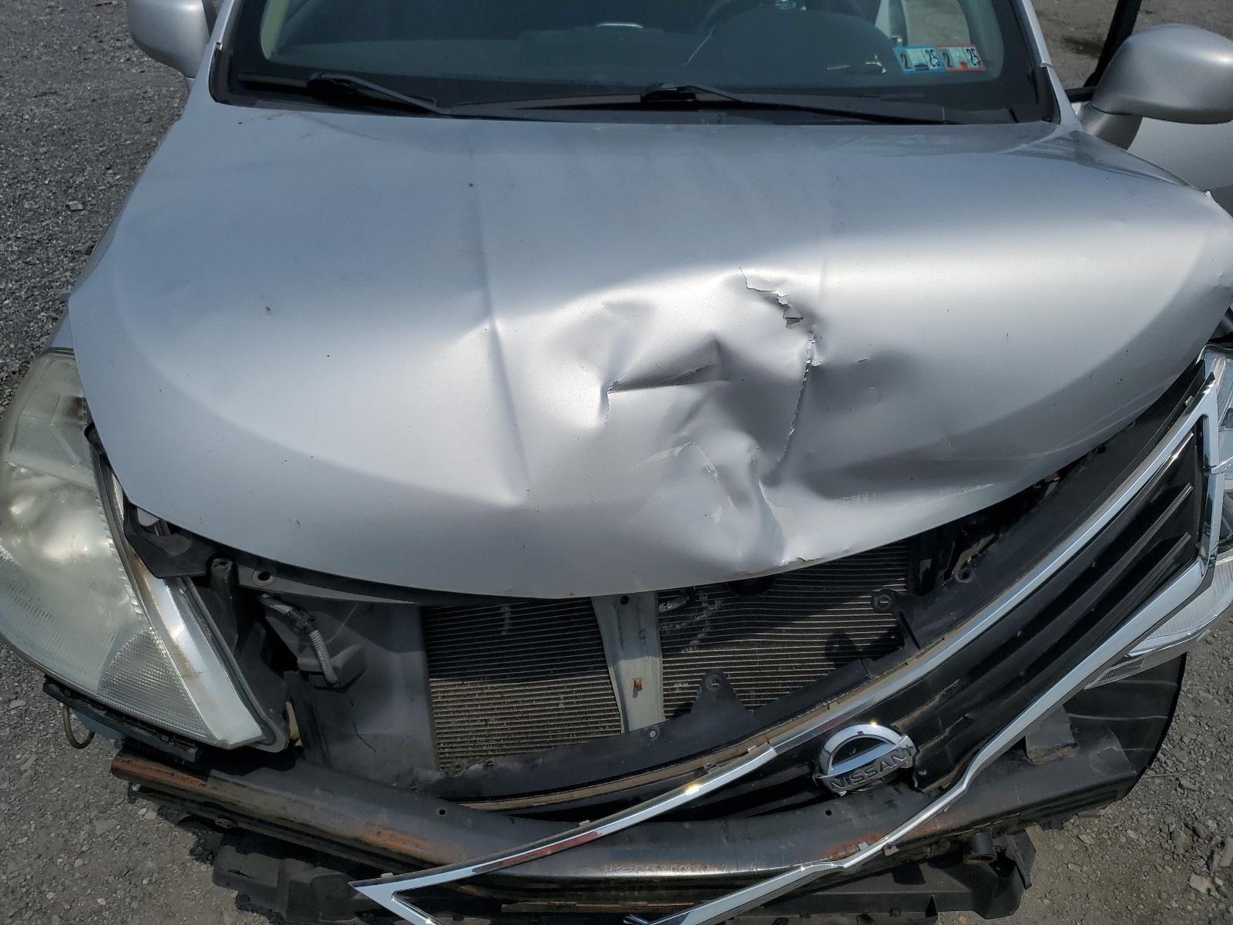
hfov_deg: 67.3
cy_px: 462
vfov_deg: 53.1
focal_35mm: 26
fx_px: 926
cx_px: 616
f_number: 1.5
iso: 53
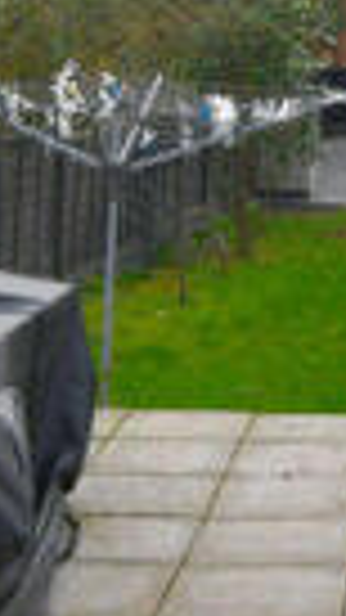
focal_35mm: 105
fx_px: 1714
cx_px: 407
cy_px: 106
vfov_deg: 20.1
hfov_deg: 11.3
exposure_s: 1/250
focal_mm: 14
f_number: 8
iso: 200
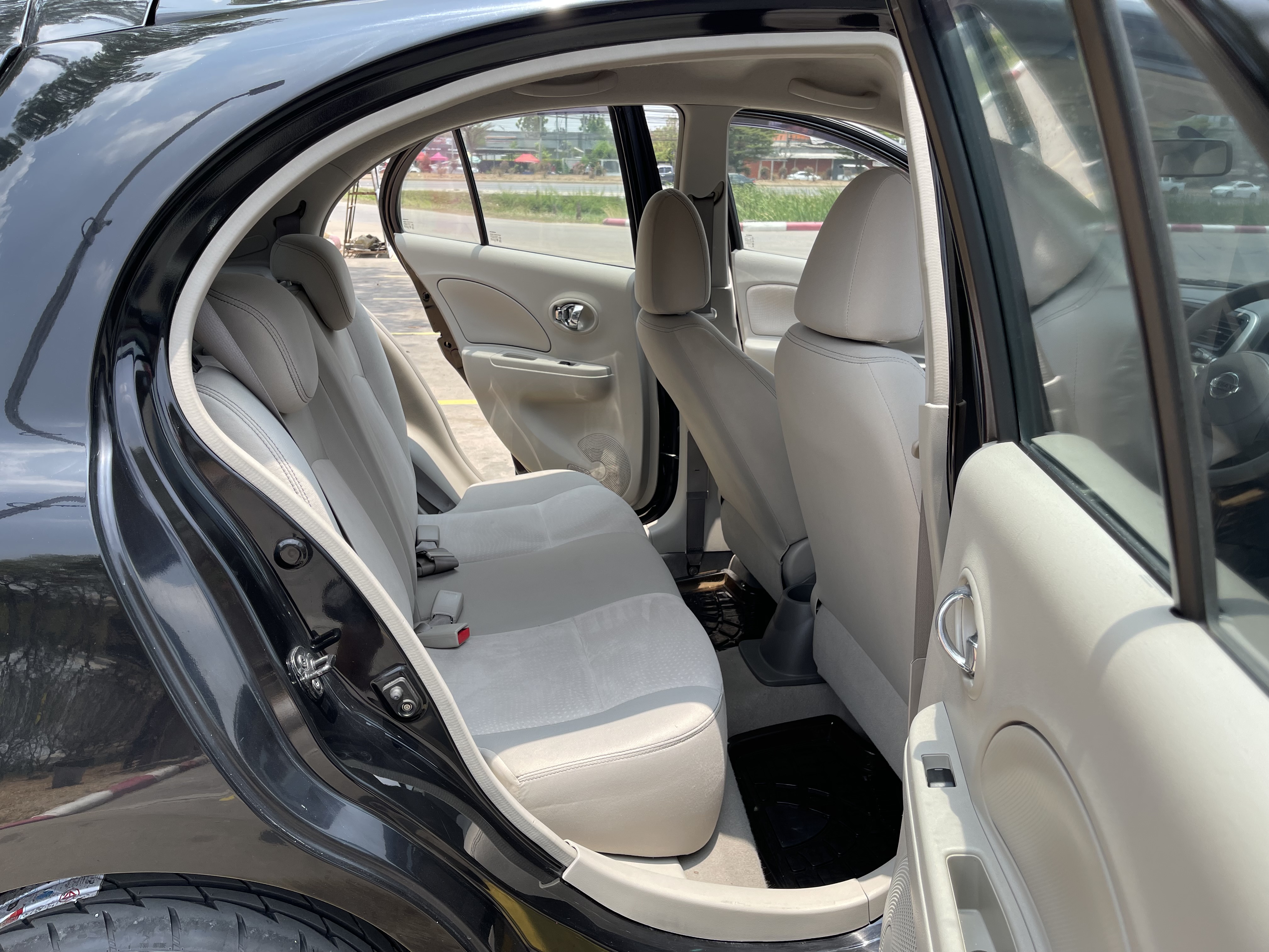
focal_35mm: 26
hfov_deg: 67.3
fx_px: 953
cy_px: 476
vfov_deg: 53.1
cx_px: 634
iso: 32
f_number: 1.6
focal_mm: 5.1
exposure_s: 1/1152
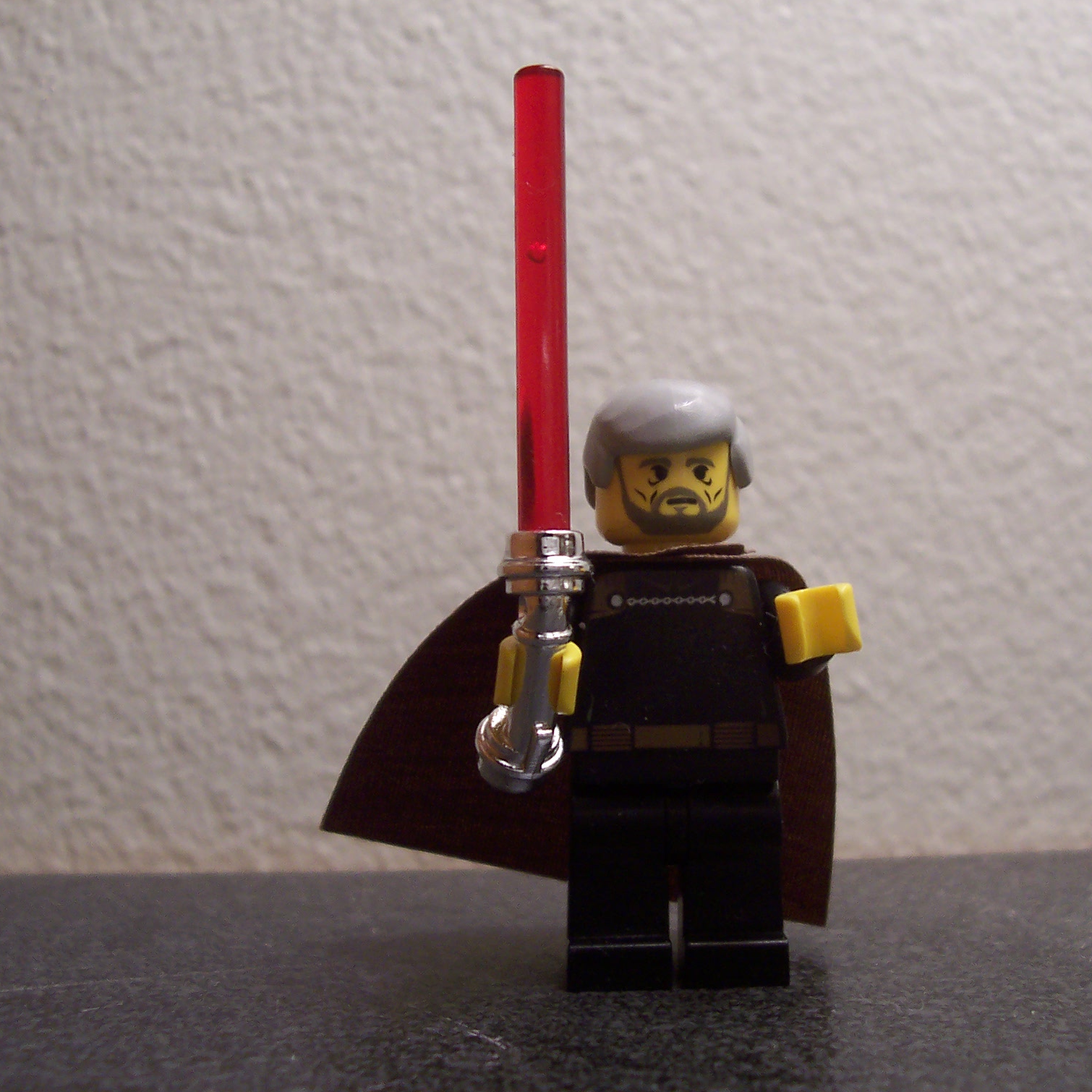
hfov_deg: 38.2
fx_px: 1570
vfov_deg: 38.3
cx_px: 634
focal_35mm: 44
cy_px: 548
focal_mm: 5.6
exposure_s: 1/30
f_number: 2.8
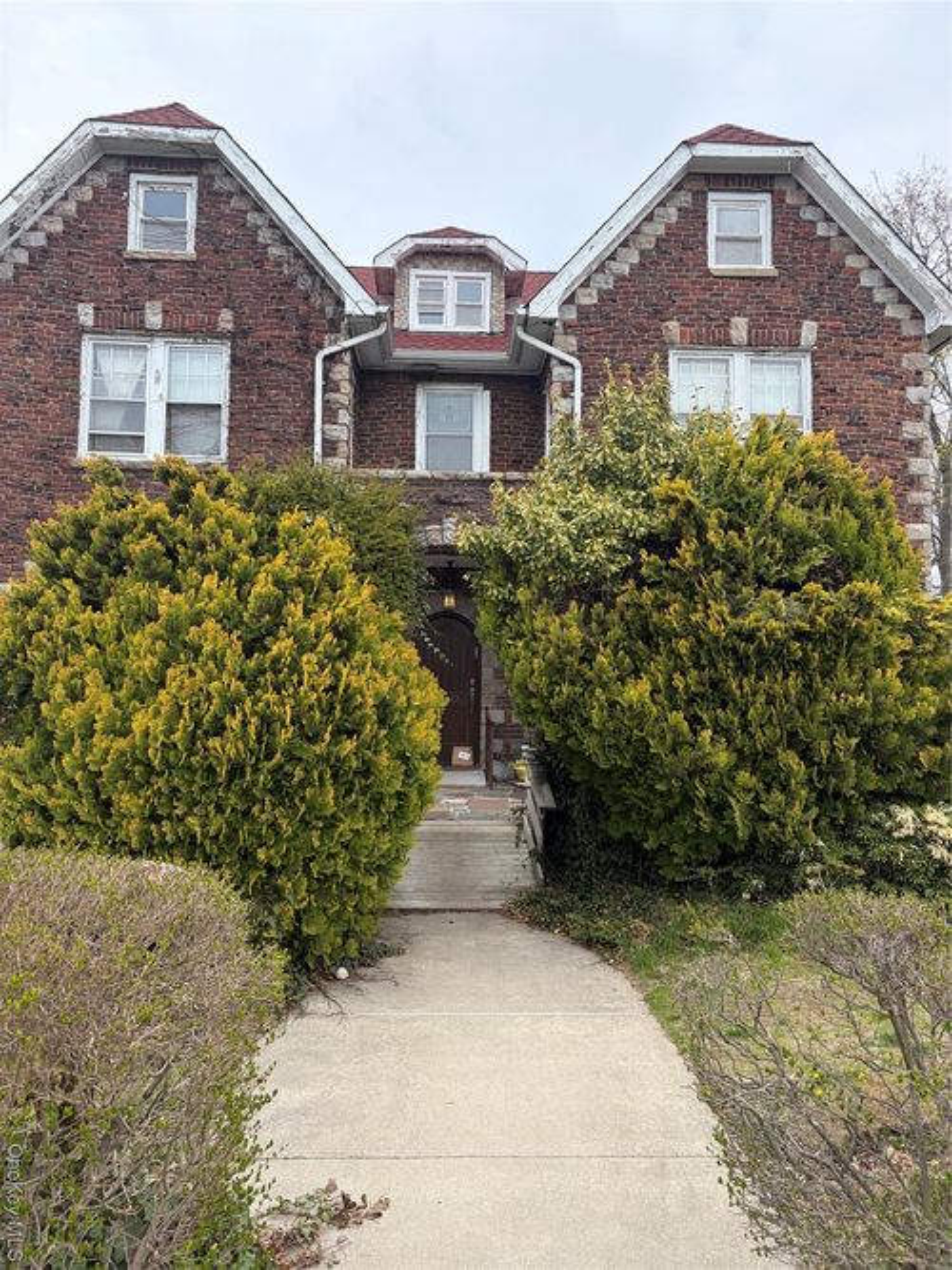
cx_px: 476
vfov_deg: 67.3
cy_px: 635
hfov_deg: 53.0
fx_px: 954
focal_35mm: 26
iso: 64
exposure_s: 1/1155
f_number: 1.6
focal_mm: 5.96
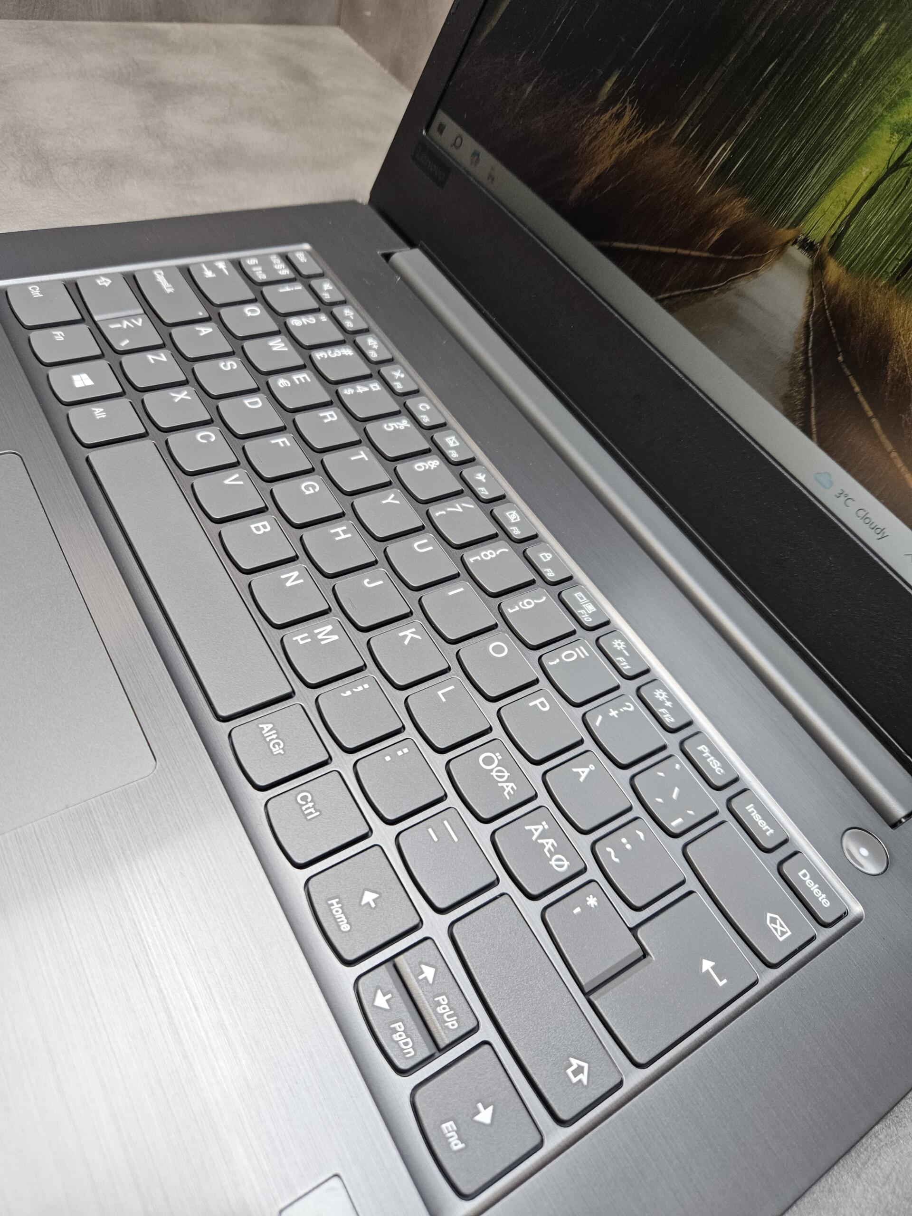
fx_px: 808
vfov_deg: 73.9
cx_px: 456
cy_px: 608
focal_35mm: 23
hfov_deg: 58.9
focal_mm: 5.4
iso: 200
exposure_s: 1/142
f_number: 1.8
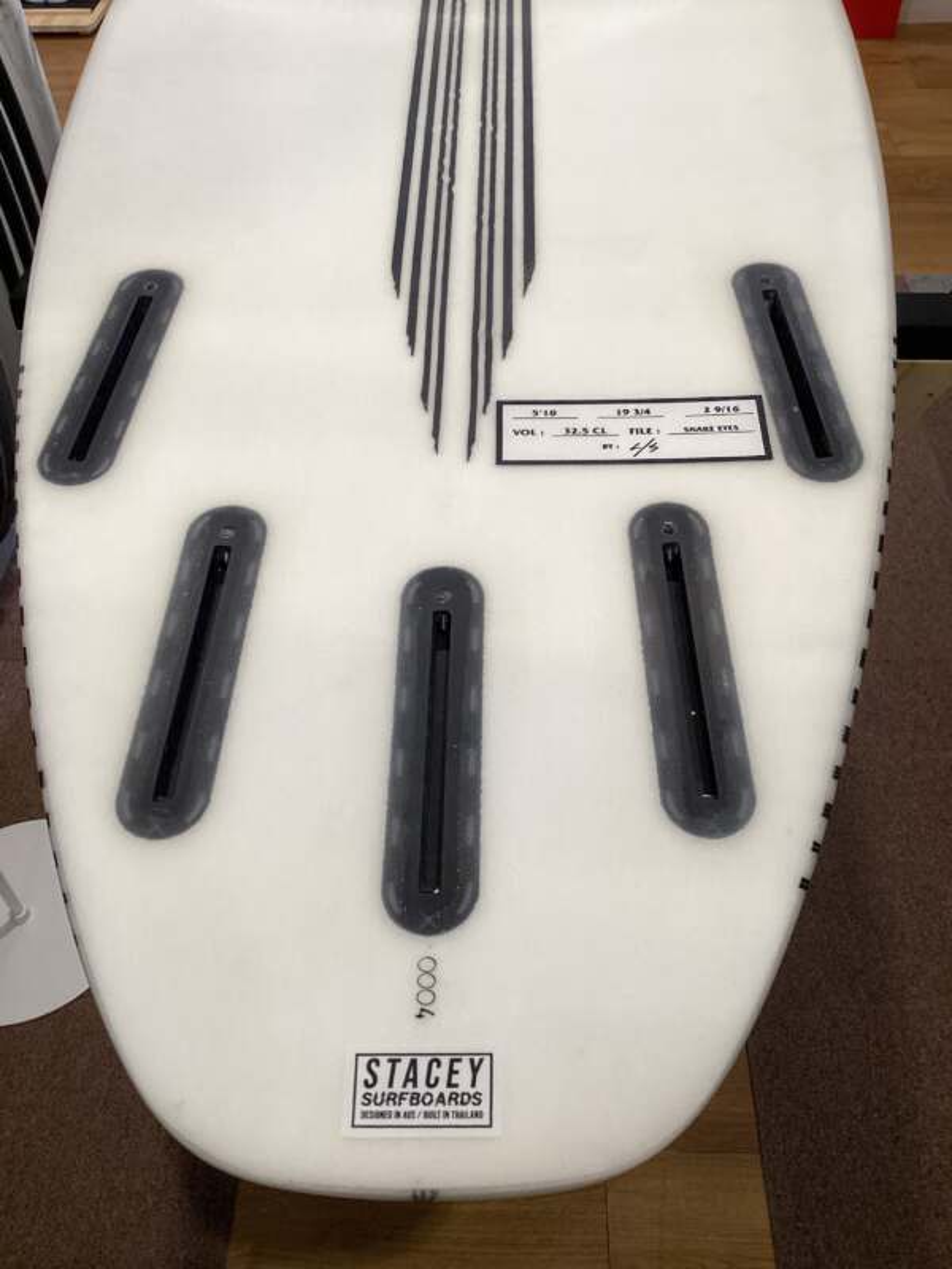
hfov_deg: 45.4
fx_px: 1137
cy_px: 634
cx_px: 476
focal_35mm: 31
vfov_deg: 58.4
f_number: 2.4
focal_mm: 3.3
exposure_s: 1/120
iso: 64
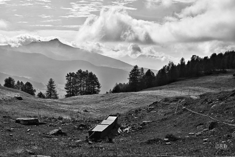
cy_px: 78
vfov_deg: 26.0
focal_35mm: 52
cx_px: 118
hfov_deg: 38.2
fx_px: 339
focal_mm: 52
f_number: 8
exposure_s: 1/640
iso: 100
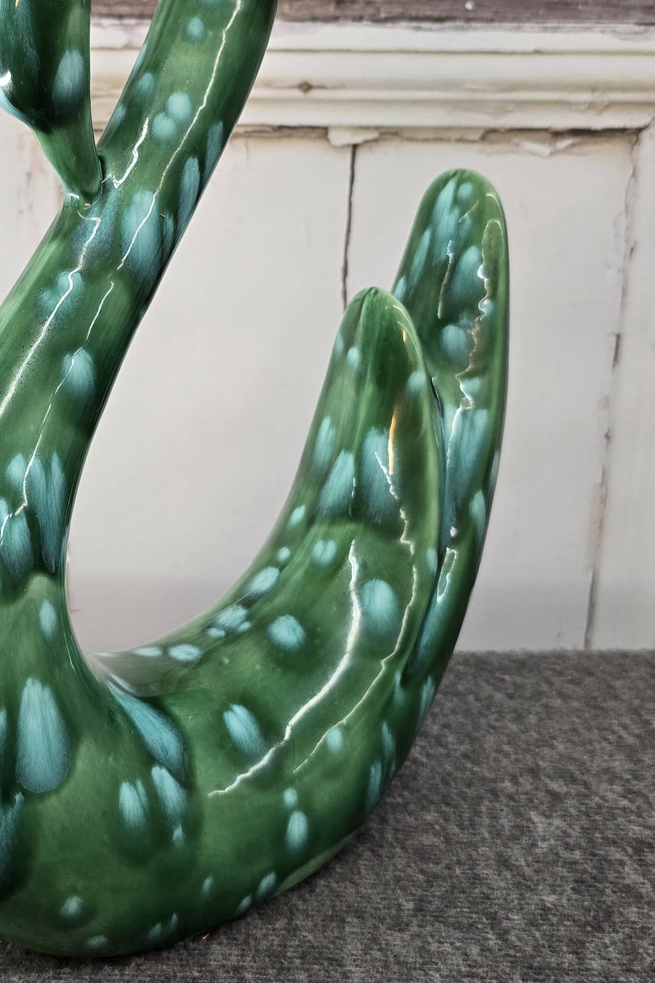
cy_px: 361
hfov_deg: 36.0
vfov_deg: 52.5
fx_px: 982
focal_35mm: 36
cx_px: 161
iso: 100
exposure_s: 1/120
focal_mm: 6.3
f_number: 1.7
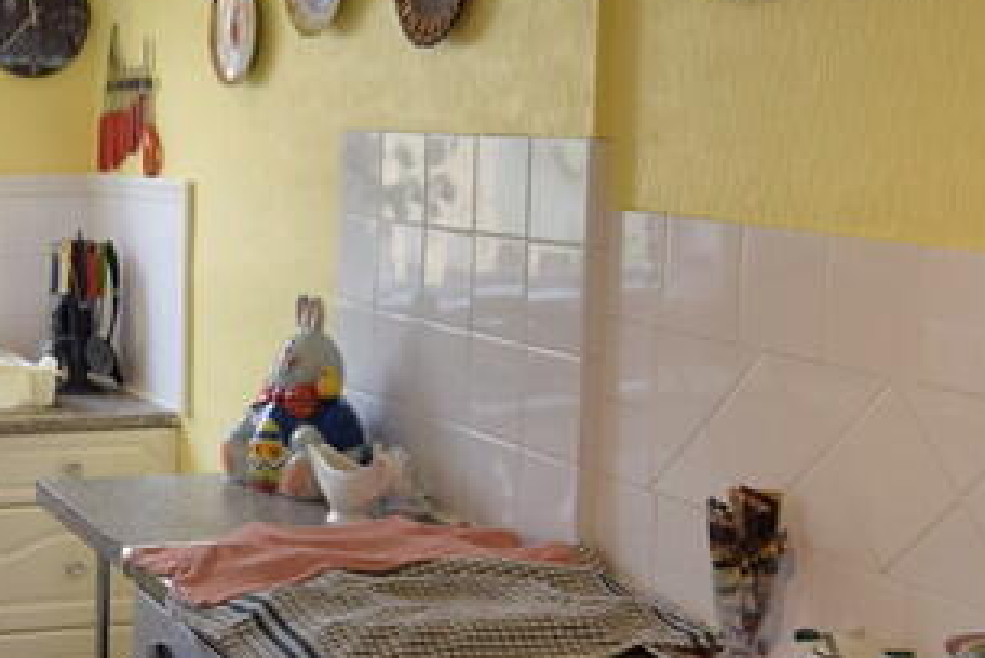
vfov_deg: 20.7
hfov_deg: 28.6
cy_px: 306
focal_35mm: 66
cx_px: -16
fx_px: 1798
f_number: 5.6
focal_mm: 13
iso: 400
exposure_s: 1/125
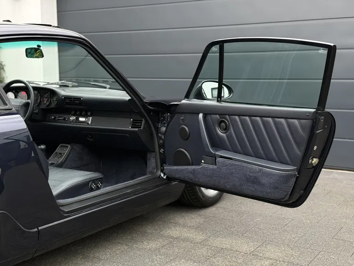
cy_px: 133
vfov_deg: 30.3
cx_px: 177
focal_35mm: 48
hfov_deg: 39.7
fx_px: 491
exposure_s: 1/61
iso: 160
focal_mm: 6.76
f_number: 1.78
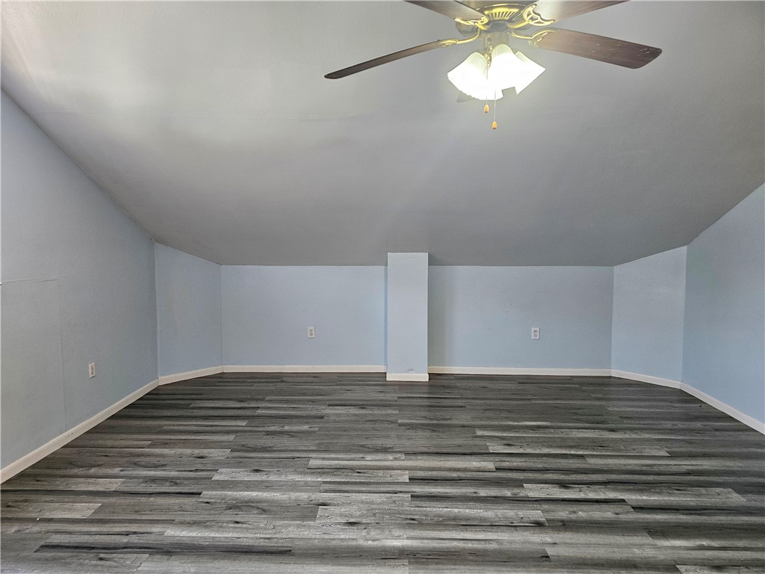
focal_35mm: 23
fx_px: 508
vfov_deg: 58.9
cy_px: 287
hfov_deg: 73.9
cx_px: 382
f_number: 1.7
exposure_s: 1/120
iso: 250
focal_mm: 6.3
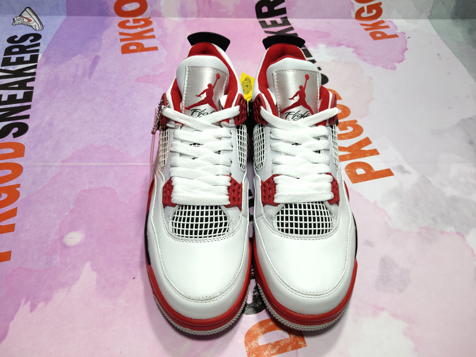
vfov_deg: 46.8
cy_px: 178
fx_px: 413
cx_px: 238
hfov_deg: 60.0
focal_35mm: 30
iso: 92
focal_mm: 4.35
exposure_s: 1/100
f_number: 1.79
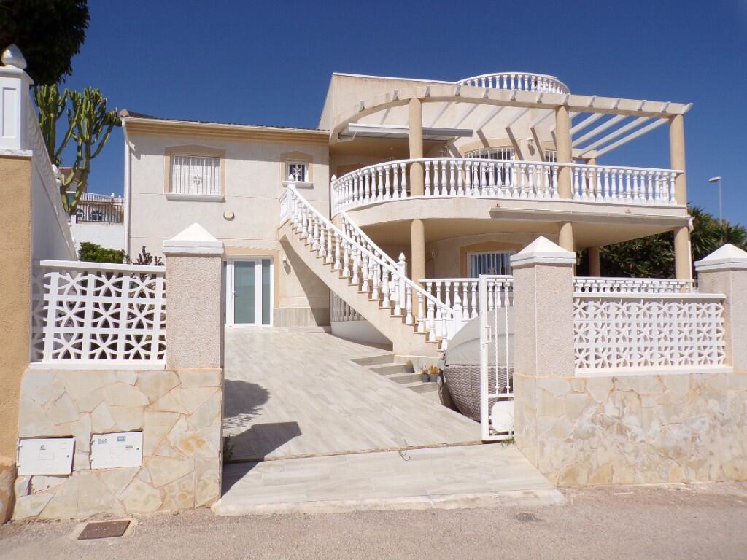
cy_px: 280
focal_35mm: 24
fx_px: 518
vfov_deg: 56.8
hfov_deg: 71.6
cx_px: 374
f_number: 5.8
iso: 80
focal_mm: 4.3
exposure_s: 1/680
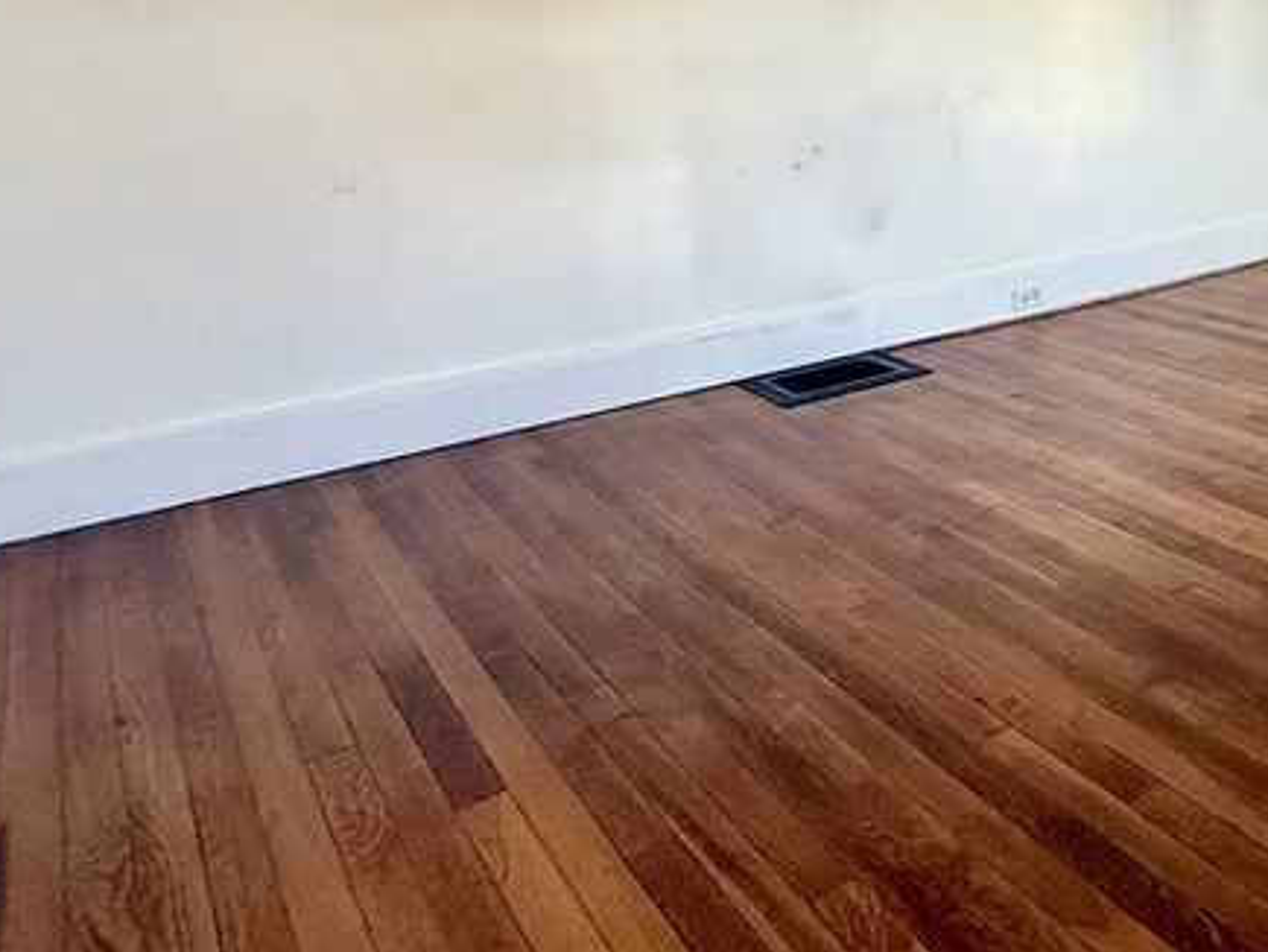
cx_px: 1268
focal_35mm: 33
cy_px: 20
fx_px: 1209
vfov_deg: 38.6
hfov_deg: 46.4
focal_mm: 2.22
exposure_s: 1/120
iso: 500
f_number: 2.2
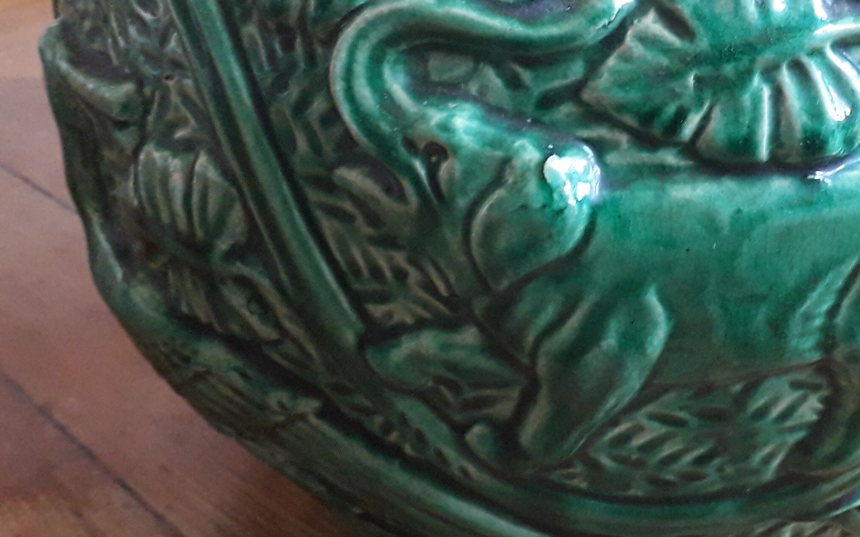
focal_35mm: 58
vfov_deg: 22.2
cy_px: 140
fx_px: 1359
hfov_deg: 34.6
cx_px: 616
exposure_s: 1/25
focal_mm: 3.6
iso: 250
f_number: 1.9
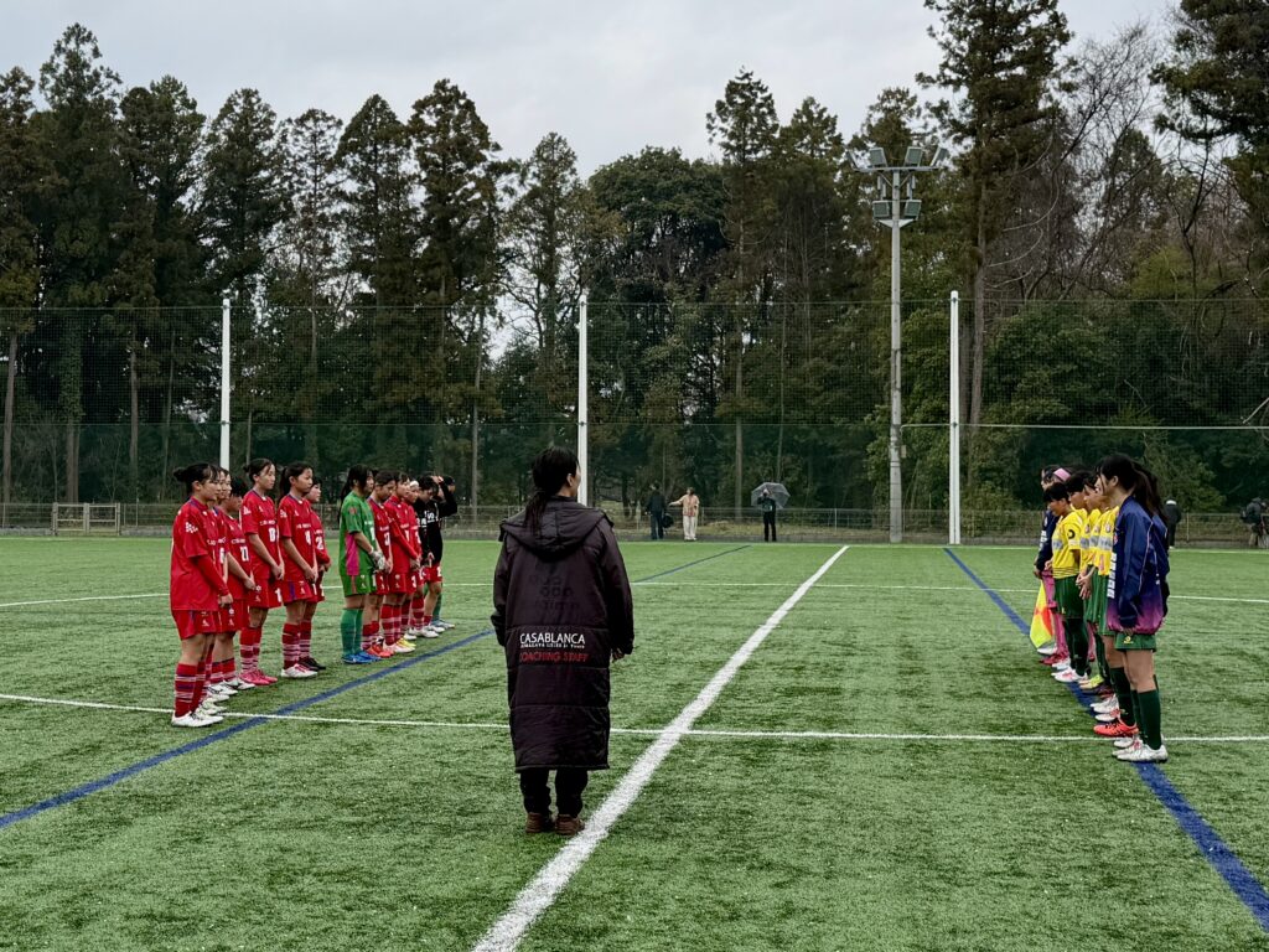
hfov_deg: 71.6
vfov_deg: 56.8
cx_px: 634
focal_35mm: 24
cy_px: 476
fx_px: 880
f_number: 1.78
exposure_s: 1/2299
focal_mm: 6.76
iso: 80
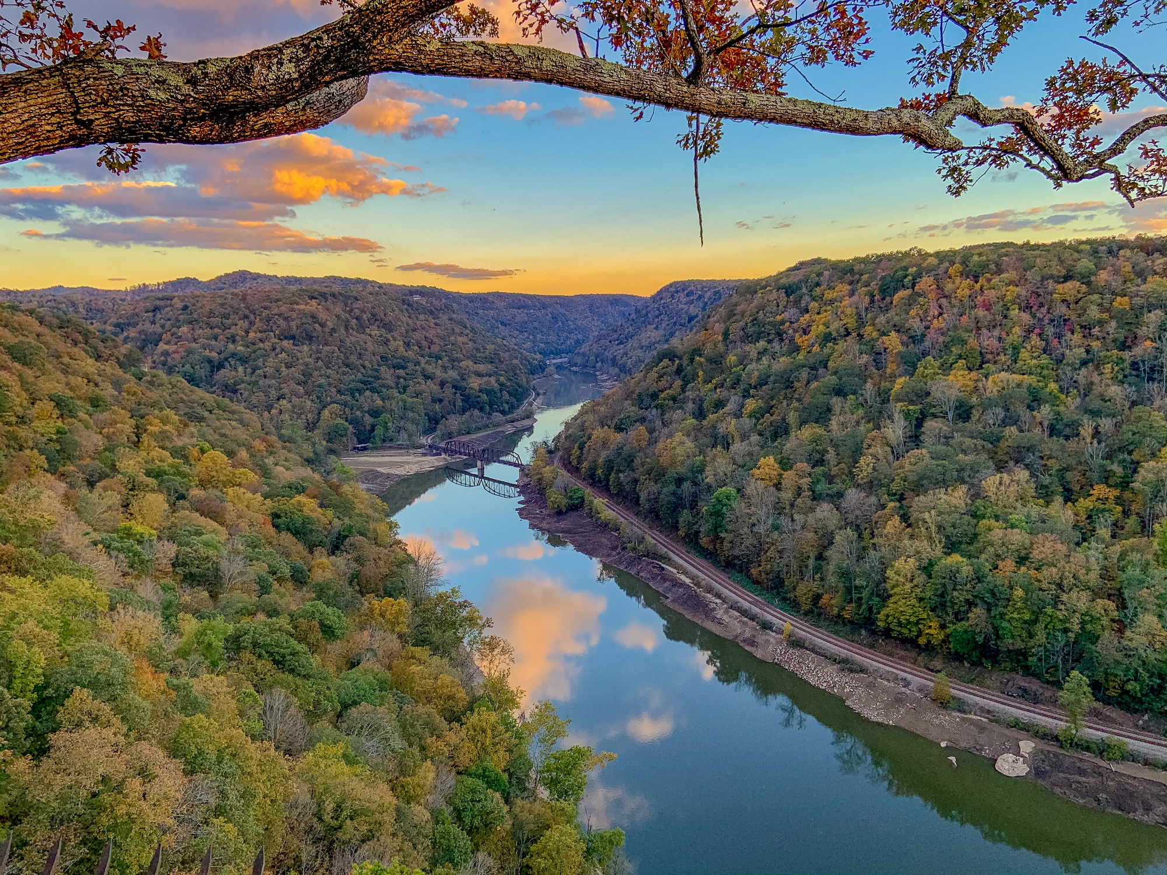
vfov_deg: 53.1
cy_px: 438
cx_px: 584
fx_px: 877
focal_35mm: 26
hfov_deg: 67.3
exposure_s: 1/150
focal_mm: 4.25
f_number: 1.8
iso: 25
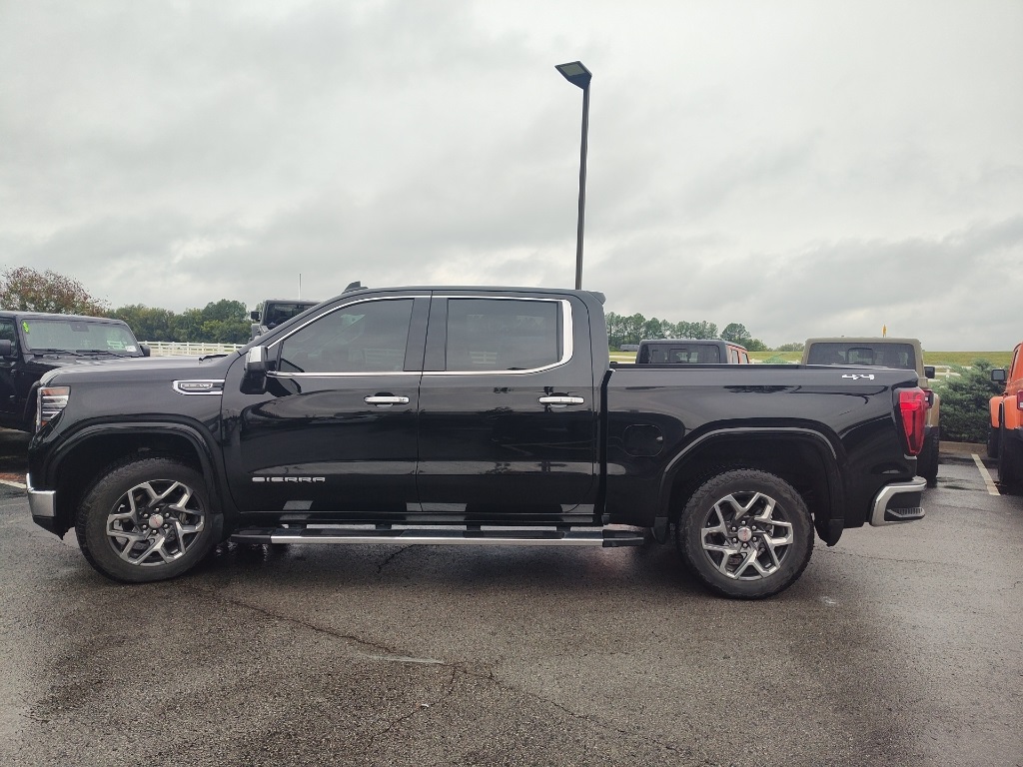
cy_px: 384
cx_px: 512
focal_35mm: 23
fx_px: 680
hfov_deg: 73.9
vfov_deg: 58.9
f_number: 1.8
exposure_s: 1/362
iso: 100
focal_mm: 5.56
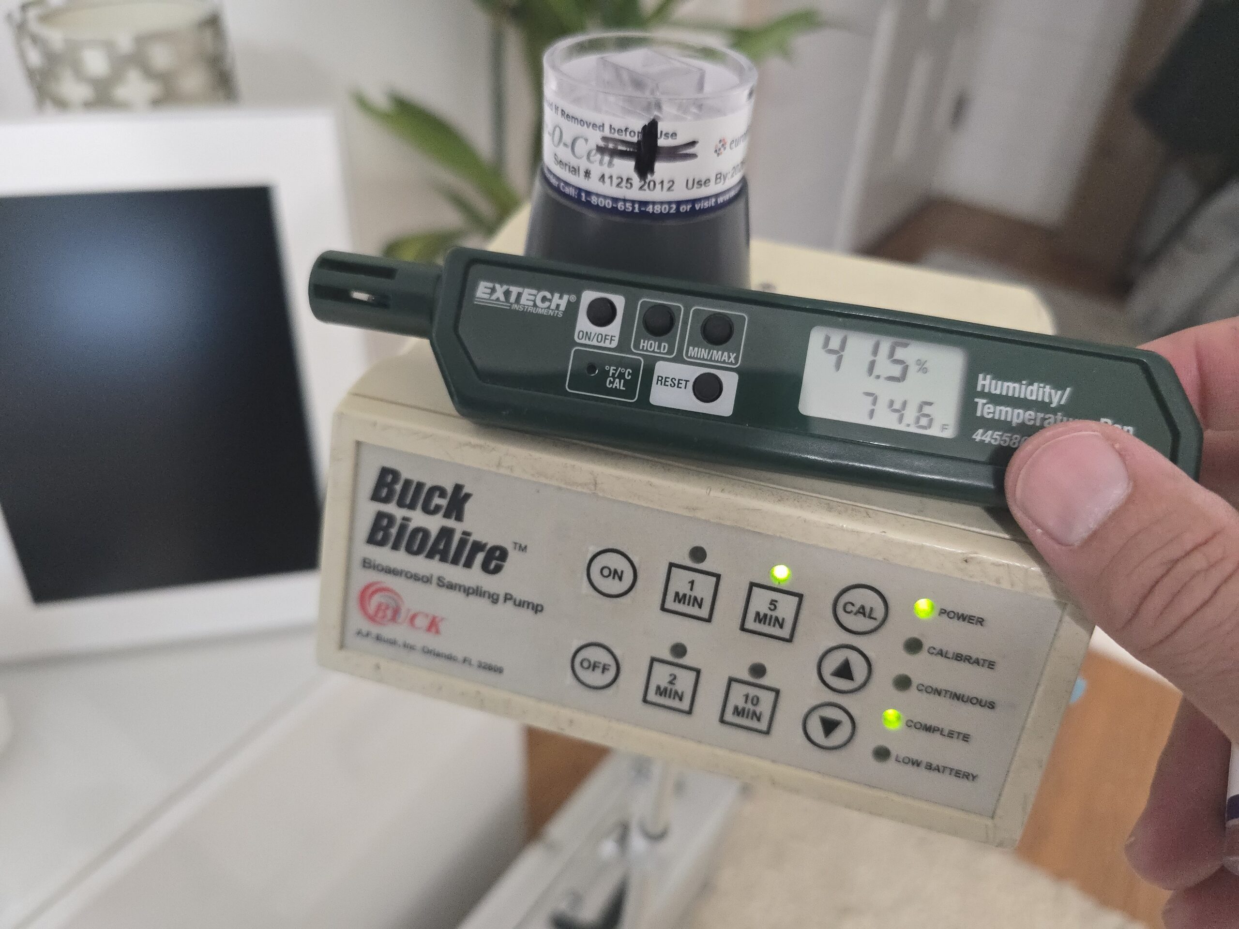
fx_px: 823
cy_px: 464
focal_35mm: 23
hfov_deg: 73.9
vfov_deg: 58.9
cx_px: 620
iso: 800
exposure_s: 1/60
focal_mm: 6.3
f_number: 1.7
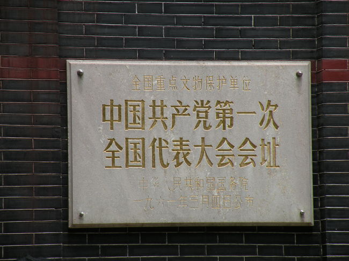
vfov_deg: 6.1
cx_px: 174
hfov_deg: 8.1
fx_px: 2459
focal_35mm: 244
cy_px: 130
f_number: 4.5
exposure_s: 1/142
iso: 64
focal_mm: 43.1
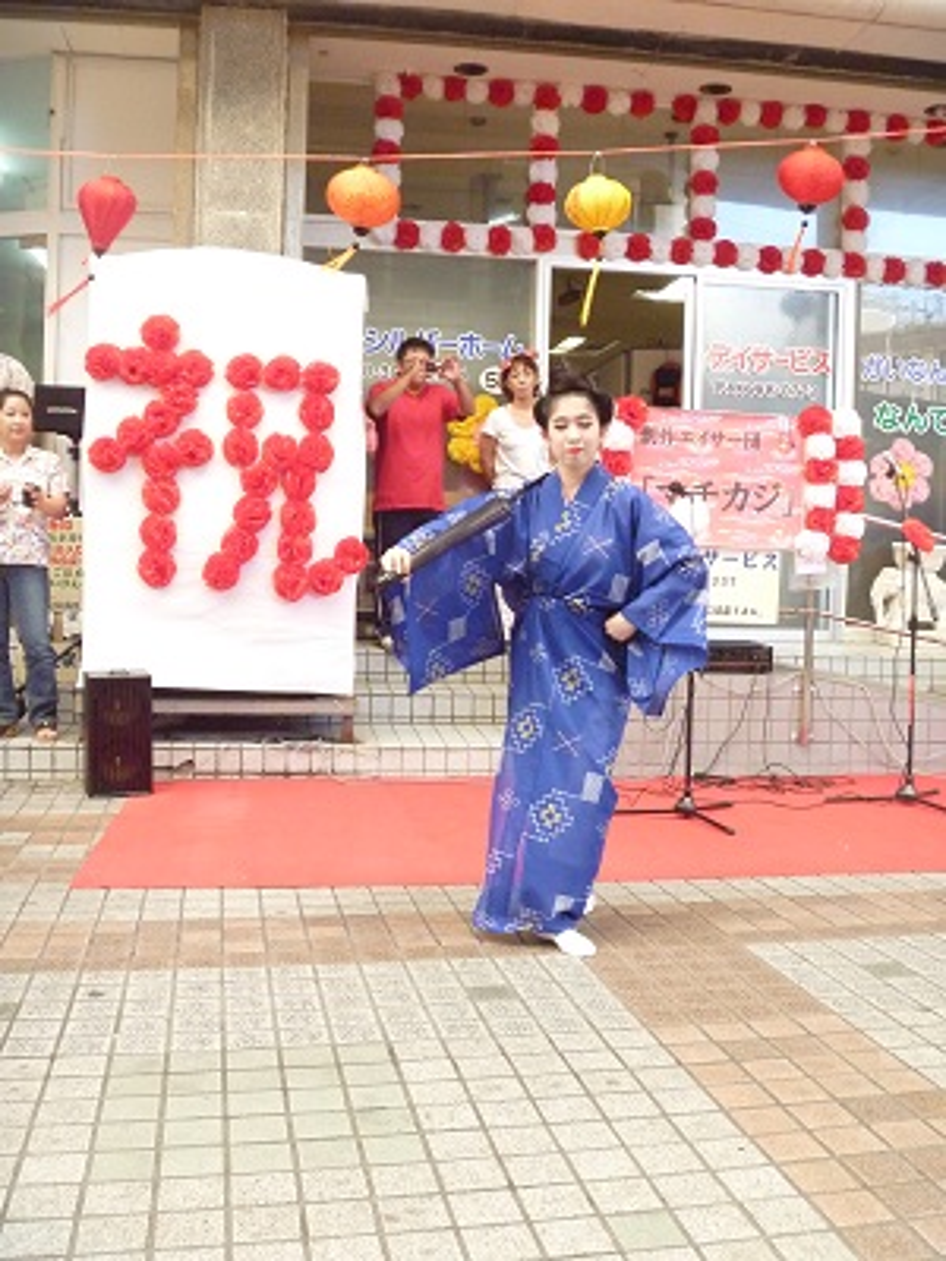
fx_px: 1275
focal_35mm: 35
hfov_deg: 40.7
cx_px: 473
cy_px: 630
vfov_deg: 52.6
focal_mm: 6.3
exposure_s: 1/125
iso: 640
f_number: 3.5
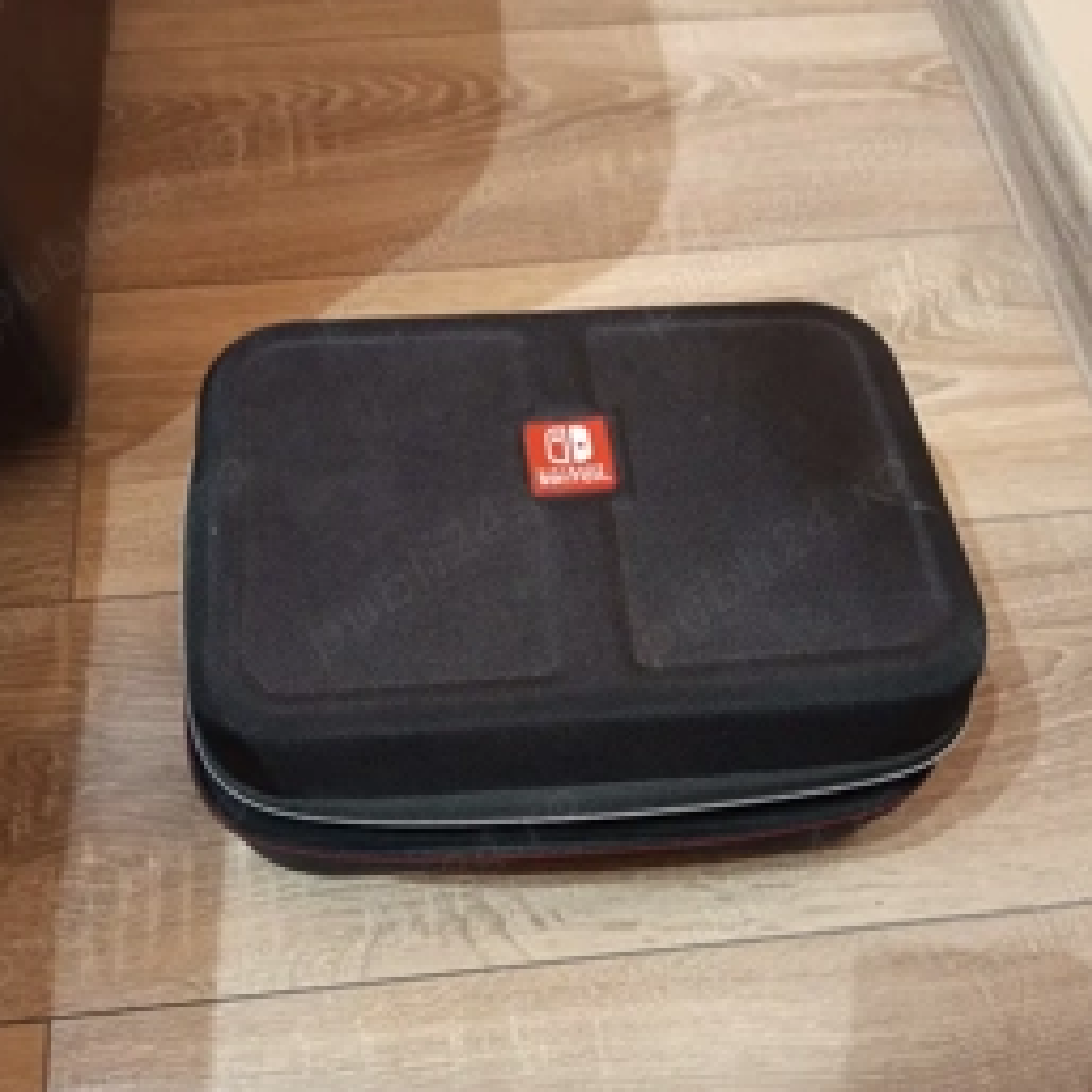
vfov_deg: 49.6
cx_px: 527
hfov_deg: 49.7
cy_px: 608
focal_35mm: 33
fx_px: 1178
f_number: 1.7
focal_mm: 5.24
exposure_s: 1/20
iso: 1704
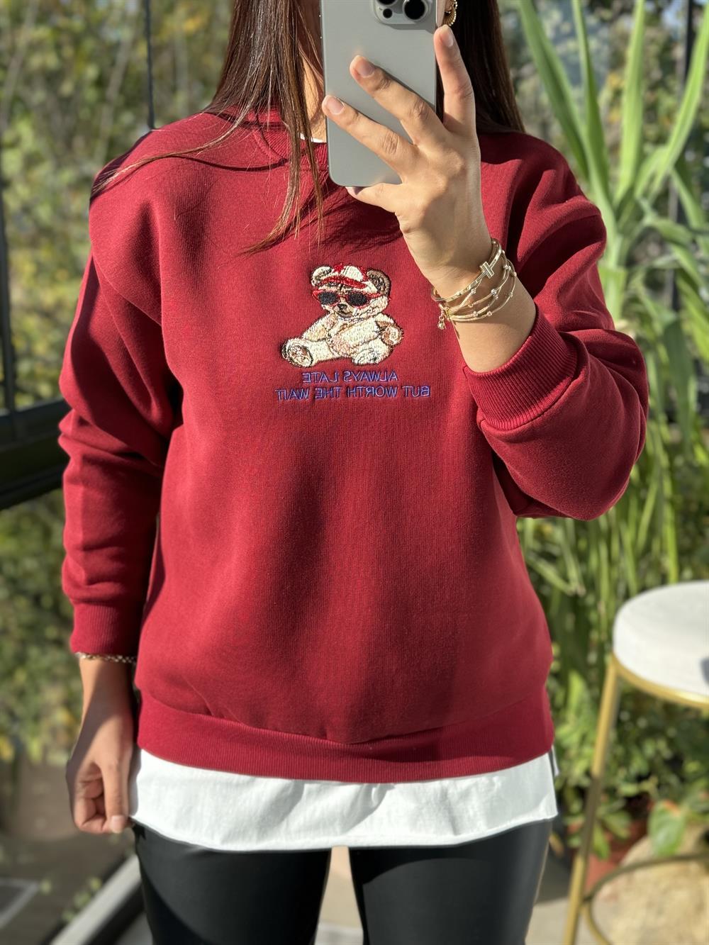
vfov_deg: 39.7
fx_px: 1311
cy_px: 472
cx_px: 354
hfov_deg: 30.3
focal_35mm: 48
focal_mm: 6.76
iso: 64
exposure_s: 1/474
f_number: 1.78
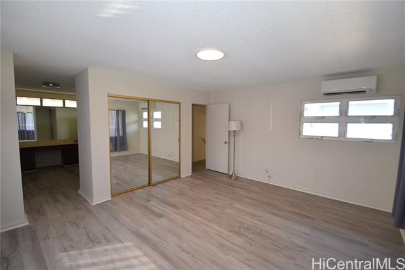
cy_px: 135
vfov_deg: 77.3
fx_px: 169
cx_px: 202
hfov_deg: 100.4
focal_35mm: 15
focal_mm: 10
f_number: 5.6
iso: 800
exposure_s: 1/125
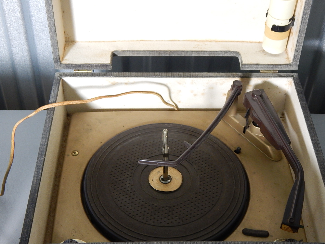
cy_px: 122
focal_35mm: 54
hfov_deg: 35.5
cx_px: 162
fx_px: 507
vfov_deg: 27.0
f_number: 3.8
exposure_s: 1/13
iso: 400
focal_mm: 9.7
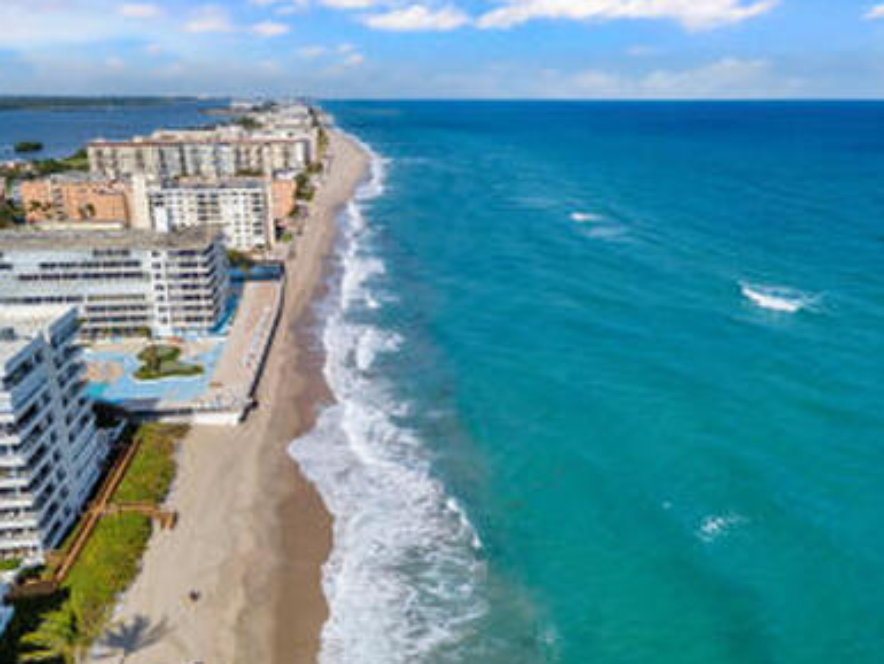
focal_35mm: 27
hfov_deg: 65.3
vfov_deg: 51.4
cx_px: 436
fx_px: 690
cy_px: 340
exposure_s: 1/2800
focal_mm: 4.73
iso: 100
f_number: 2.2
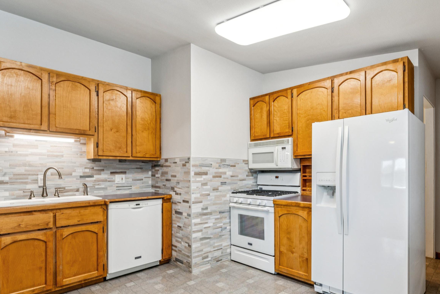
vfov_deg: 60.0
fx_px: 253
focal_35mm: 21
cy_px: 171
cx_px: 265
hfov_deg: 81.1
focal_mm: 15.5
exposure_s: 1/15
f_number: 13
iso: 400
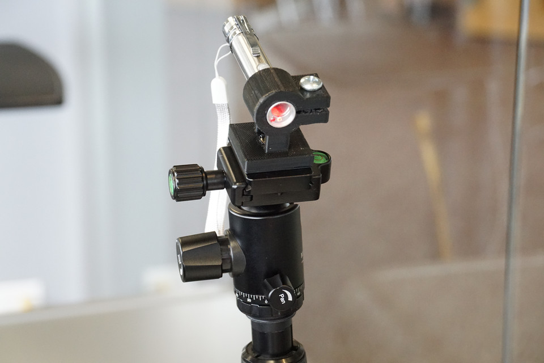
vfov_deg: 13.0
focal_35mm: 105
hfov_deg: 19.5
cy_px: 182
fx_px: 1587
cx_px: 272
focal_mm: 70
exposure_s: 1/60
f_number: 5.6
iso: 3200
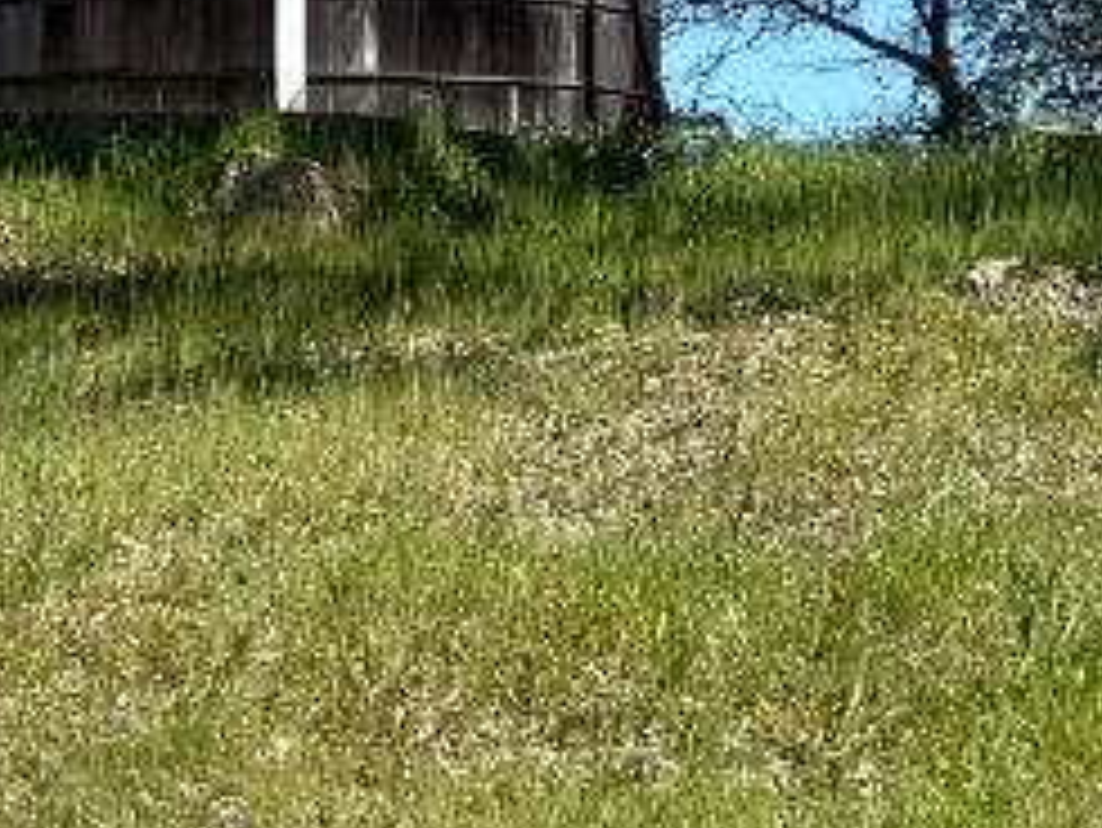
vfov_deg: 9.2
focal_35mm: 147
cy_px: -1105
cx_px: 387
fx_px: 4682
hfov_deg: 13.4
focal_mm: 6.76
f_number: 1.78
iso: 80
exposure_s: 1/3021
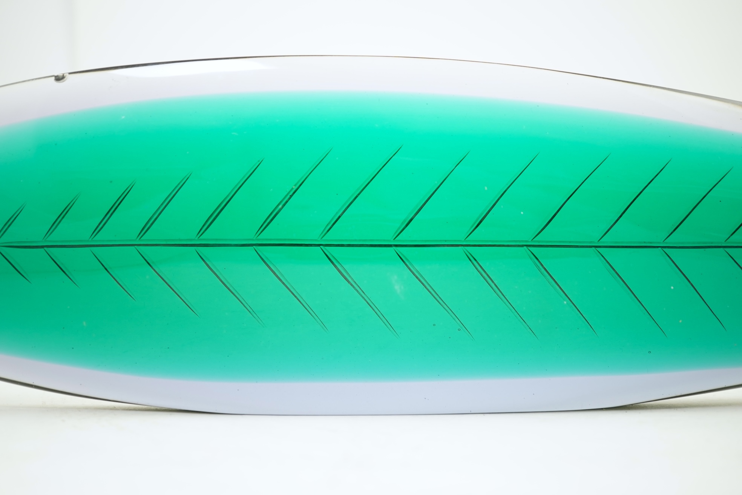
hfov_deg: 43.6
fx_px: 927
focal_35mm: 45
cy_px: 248
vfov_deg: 29.9
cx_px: 371
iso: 640
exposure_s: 1/60
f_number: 5
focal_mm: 30
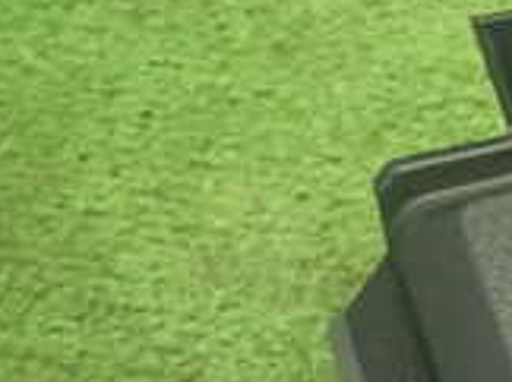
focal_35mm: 104
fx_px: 1536
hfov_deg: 16.5
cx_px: 860
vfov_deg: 13.9
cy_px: 417
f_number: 2.2
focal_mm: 5.05
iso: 250
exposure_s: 1/30
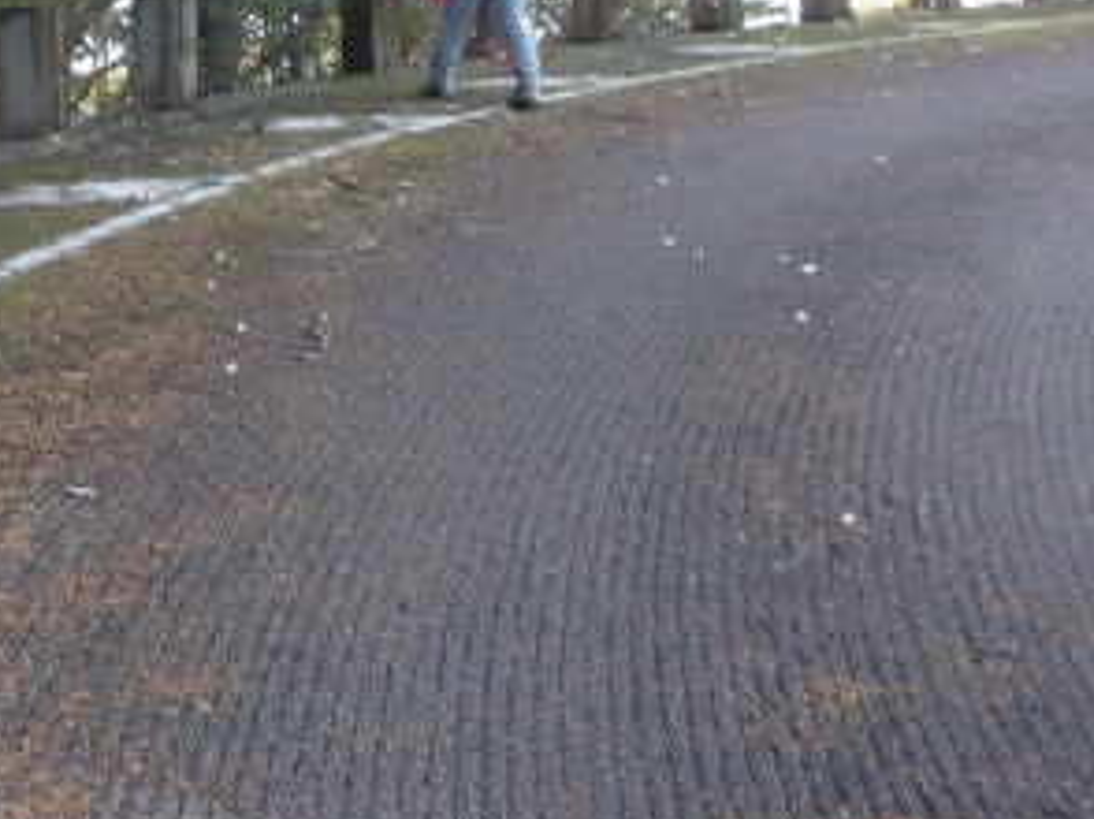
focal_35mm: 61
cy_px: 7
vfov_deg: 23.1
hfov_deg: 28.9
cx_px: -89
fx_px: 1926
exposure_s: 1/30
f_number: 3.9
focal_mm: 5
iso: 250
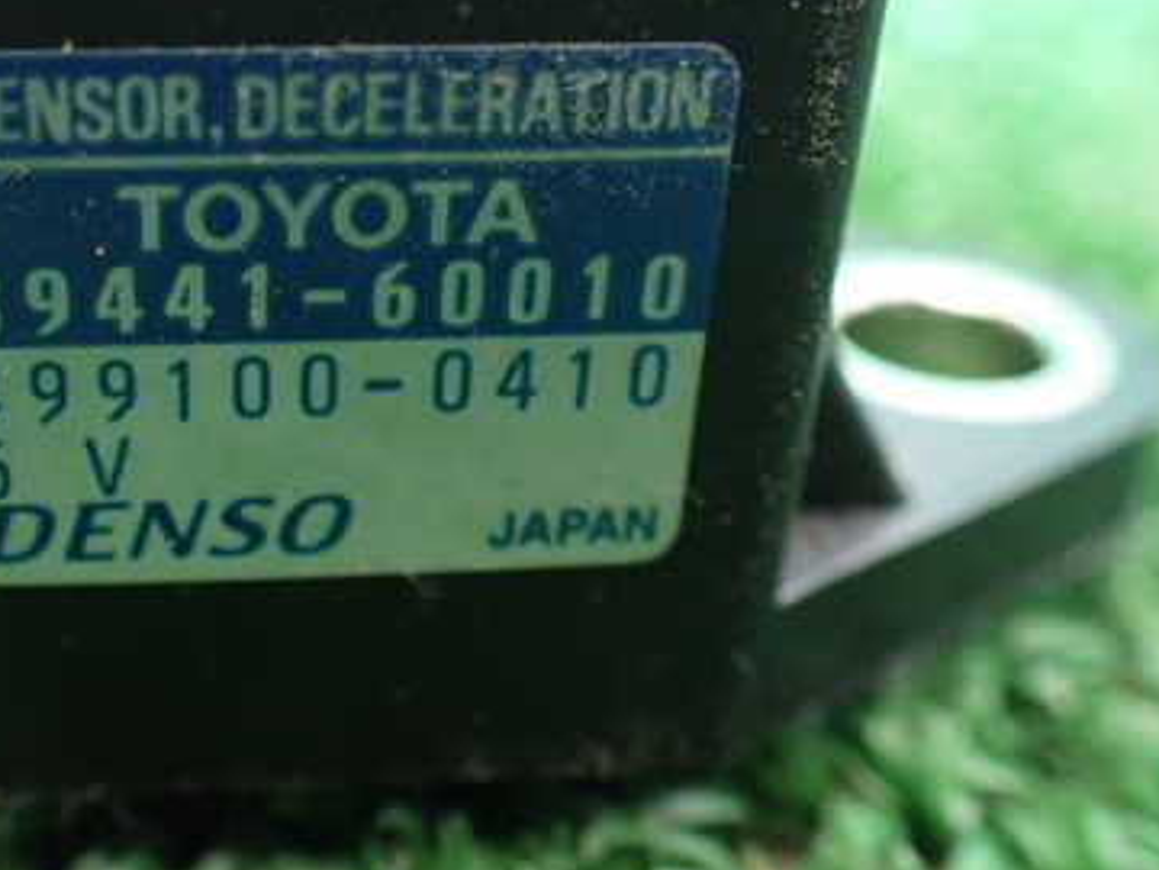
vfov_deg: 28.9
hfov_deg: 37.4
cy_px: 296
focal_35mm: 50
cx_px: 306
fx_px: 1674
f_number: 2.3
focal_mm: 5.4
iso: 1000
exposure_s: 1/30
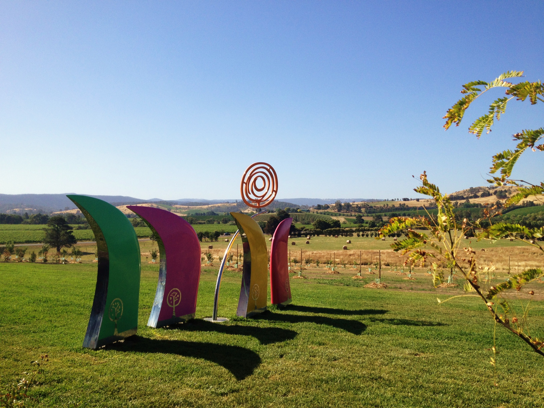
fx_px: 550
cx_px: 272
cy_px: 204
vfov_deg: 40.7
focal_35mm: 35
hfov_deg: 52.6
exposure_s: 1/1783
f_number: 2.4
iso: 50
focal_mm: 4.28
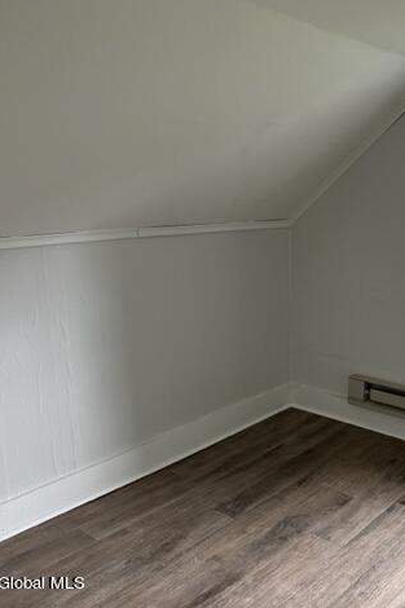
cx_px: 349
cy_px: 300
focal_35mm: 34
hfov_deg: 36.9
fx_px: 574
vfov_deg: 55.8
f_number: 1.78
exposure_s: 1/93
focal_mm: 6.86
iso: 250
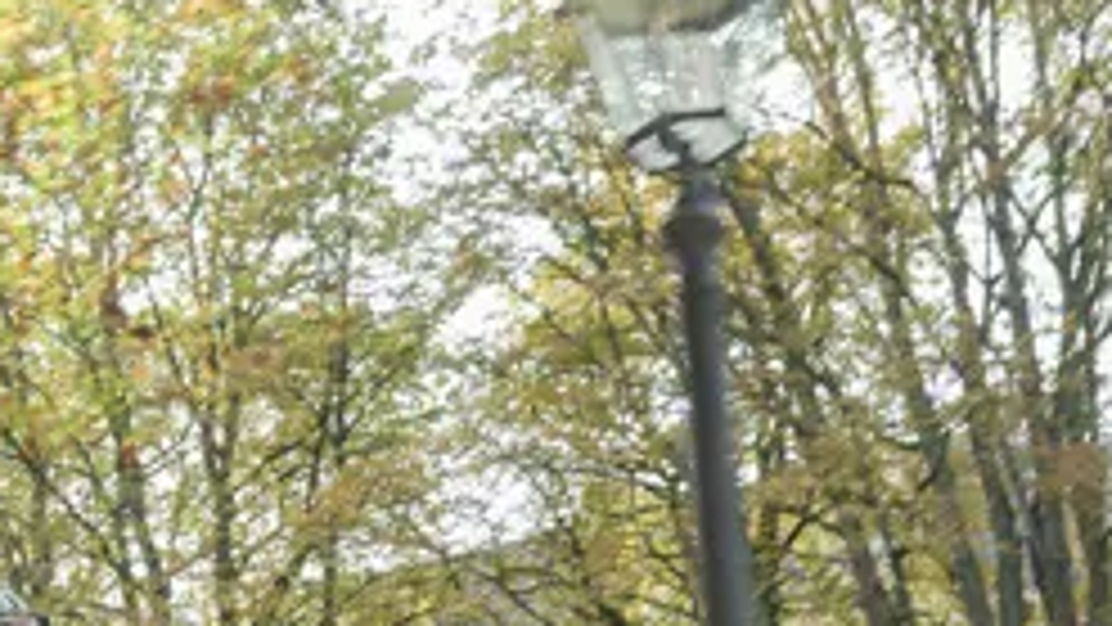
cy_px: 1038
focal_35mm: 78
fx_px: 2300
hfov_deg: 26.6
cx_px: 194
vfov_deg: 14.1
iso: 200
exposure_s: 1/60
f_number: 7.1
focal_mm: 23
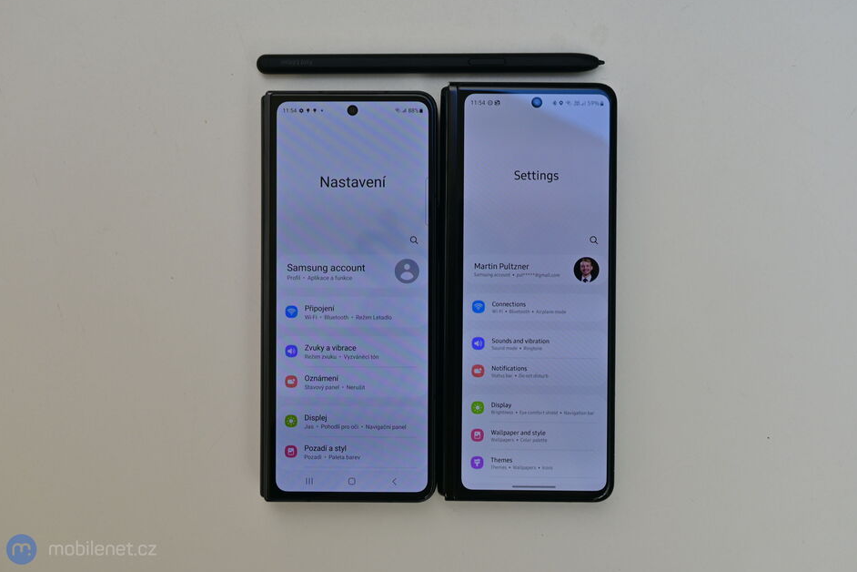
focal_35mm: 52
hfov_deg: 38.2
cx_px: 431
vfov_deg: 26.0
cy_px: 285
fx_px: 1238
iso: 100
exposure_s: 1/160
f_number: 6.3
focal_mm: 34
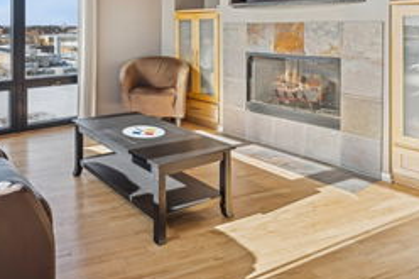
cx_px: 115
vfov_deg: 39.5
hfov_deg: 57.8
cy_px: 32
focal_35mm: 31
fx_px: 361
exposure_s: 1/160
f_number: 8
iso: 320
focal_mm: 16
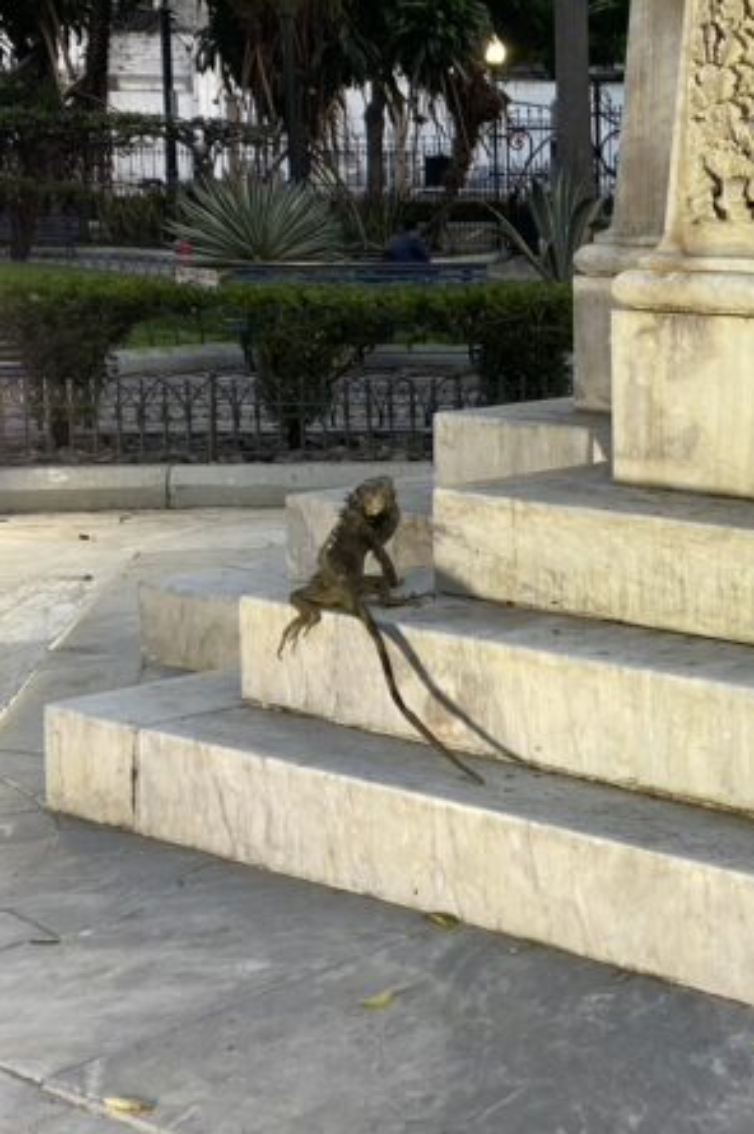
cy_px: 571
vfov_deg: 27.7
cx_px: 762
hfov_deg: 18.2
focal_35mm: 73
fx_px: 2297
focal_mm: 6
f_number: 2
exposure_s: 1/120
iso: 64
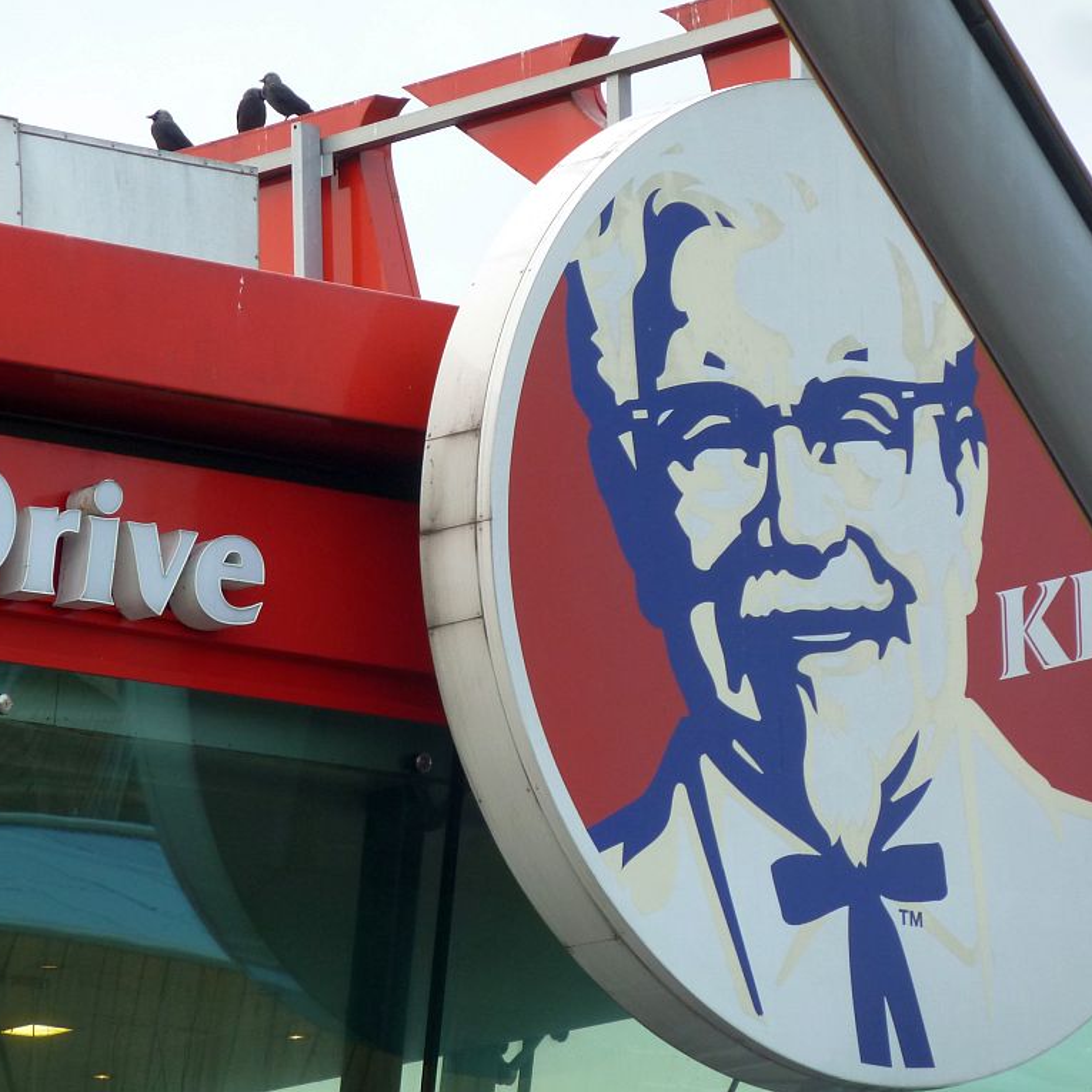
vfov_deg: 4.9
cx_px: 480
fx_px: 12670
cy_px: 545
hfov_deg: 4.9
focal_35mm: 355
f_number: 4.9
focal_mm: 49.2
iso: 125
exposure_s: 1/60
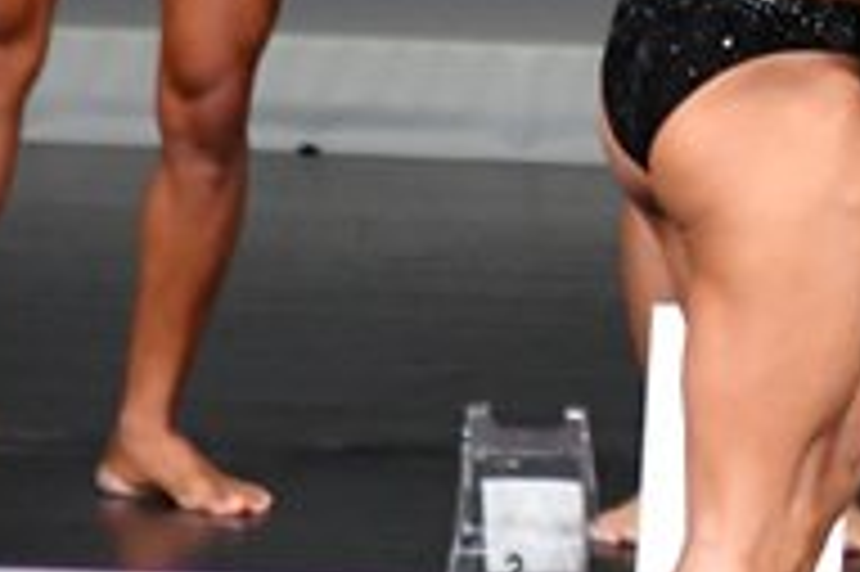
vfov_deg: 1.1
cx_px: 1547
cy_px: 122
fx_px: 30431
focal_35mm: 1275
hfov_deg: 1.6
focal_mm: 210
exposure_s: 1/400
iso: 5000
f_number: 5.6
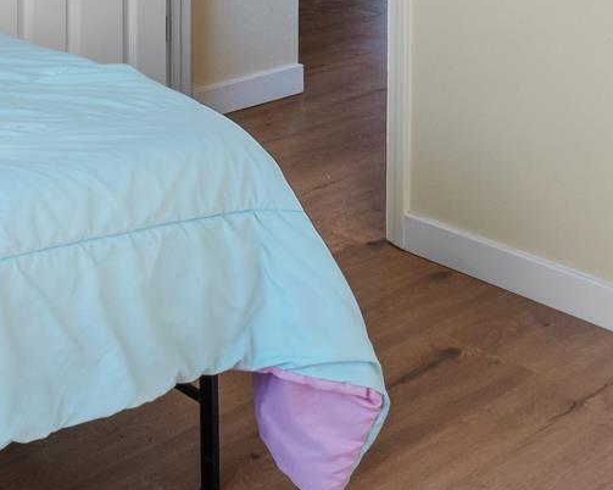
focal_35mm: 70
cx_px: 51
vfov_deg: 18.8
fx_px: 1269
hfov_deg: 26.2
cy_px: -276
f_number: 9
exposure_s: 1/15
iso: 200
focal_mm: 10
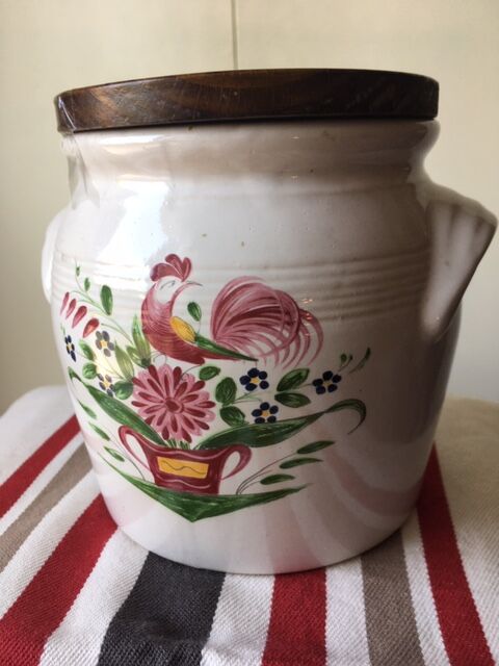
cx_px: 250
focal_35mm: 29
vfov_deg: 61.7
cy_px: 333
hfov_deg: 48.2
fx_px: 557
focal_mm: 4.15
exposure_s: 1/50
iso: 32
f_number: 2.2
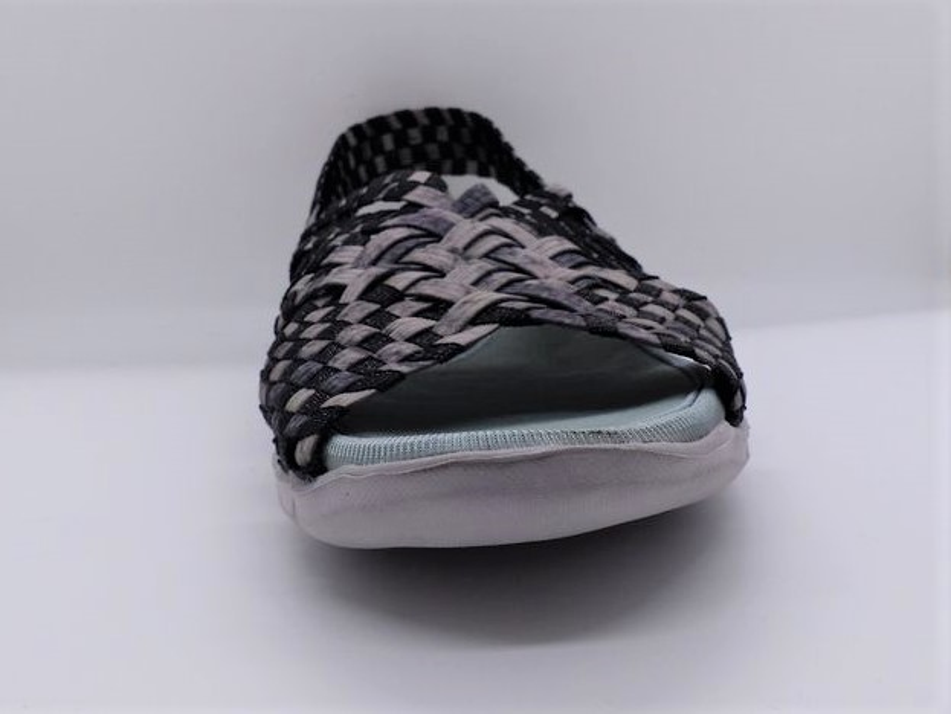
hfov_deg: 69.4
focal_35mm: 25
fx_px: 687
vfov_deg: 54.9
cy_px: 357
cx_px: 476
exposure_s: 1/320
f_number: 4
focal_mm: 4.5
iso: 100
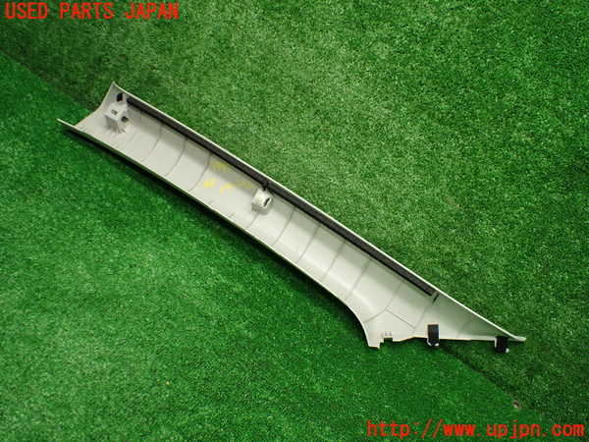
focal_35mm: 30
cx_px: 294
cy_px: 221
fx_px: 510
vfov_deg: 46.8
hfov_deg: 60.0
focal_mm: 5.4
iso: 640
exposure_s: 1/125
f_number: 2.3
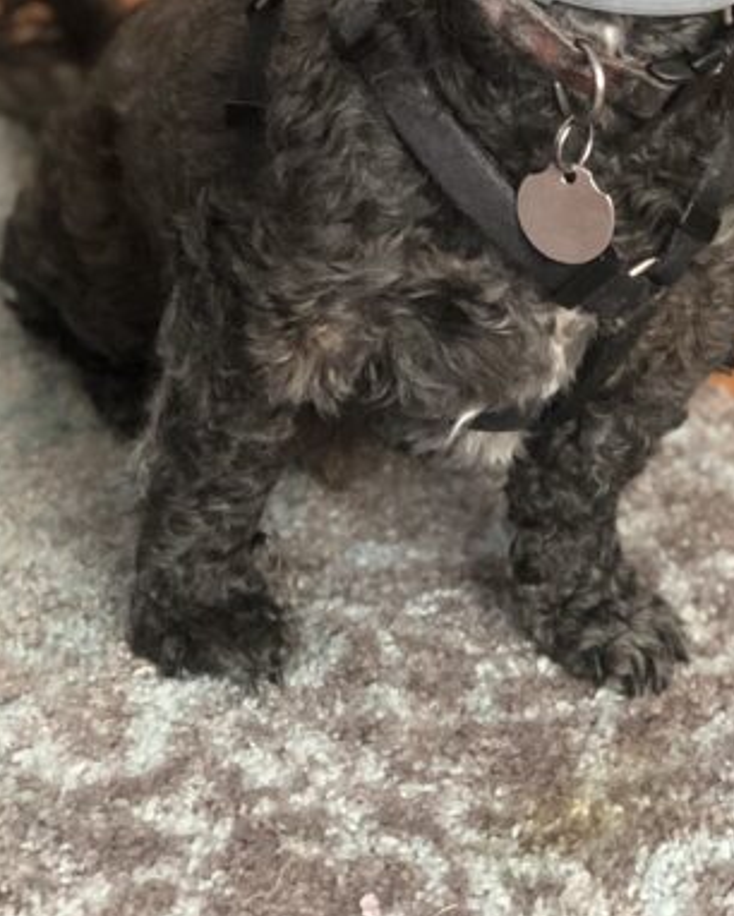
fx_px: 3690
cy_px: 379
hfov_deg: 11.3
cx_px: 633
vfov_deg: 14.1
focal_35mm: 136
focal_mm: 6
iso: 160
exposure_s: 1/15
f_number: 2.4
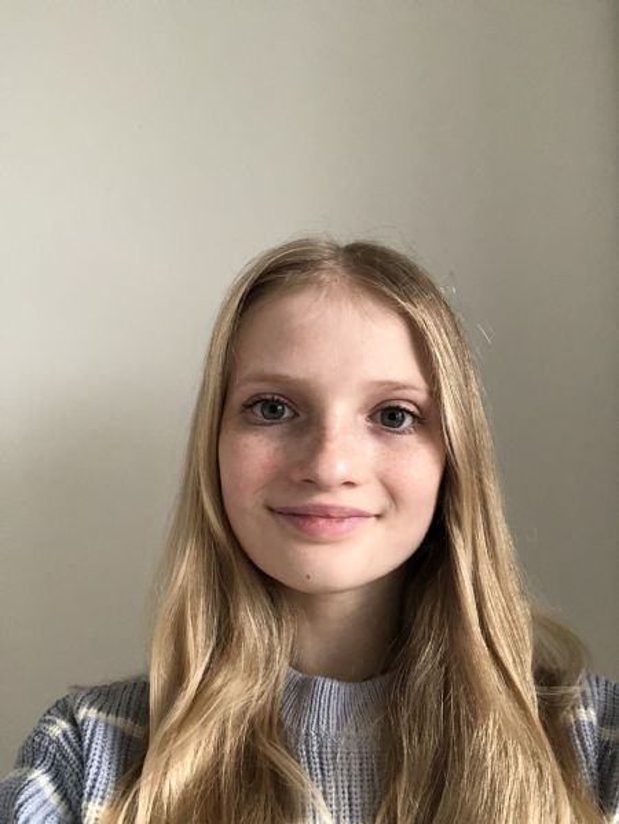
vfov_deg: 56.8
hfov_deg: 44.2
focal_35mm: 32
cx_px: 310
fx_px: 762
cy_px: 412
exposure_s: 1/60
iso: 250
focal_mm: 2.87
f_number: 2.2
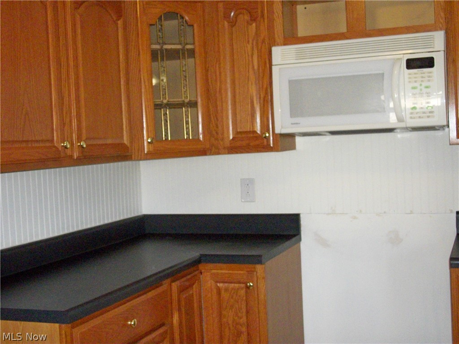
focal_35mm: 50
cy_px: 172
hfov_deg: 38.2
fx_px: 663
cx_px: 230
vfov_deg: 29.1
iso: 400
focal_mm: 8.8
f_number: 3.6
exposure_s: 1/160
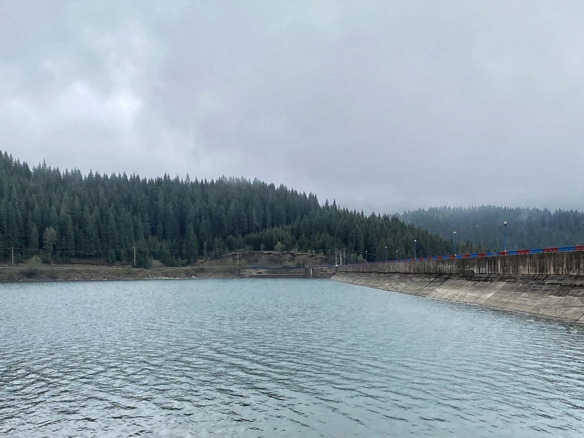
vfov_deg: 29.4
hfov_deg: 38.5
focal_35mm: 49
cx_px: 380
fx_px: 827
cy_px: 299
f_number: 1.8
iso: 32
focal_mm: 4.25
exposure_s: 1/2577
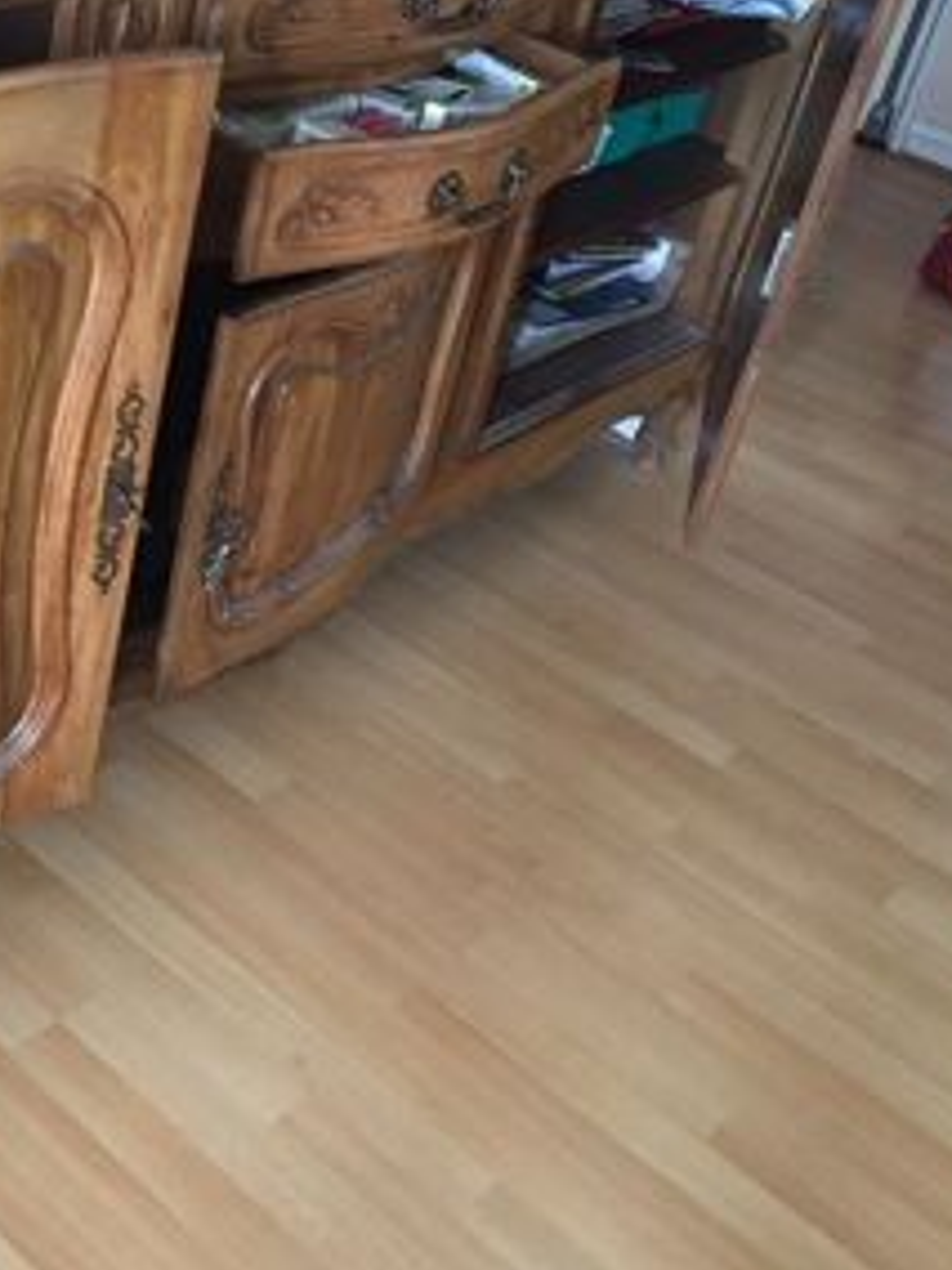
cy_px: 505
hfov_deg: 28.8
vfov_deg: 38.7
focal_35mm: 49
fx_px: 1797
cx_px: 152
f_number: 2.2
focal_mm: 4.15
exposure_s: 1/17
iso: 320
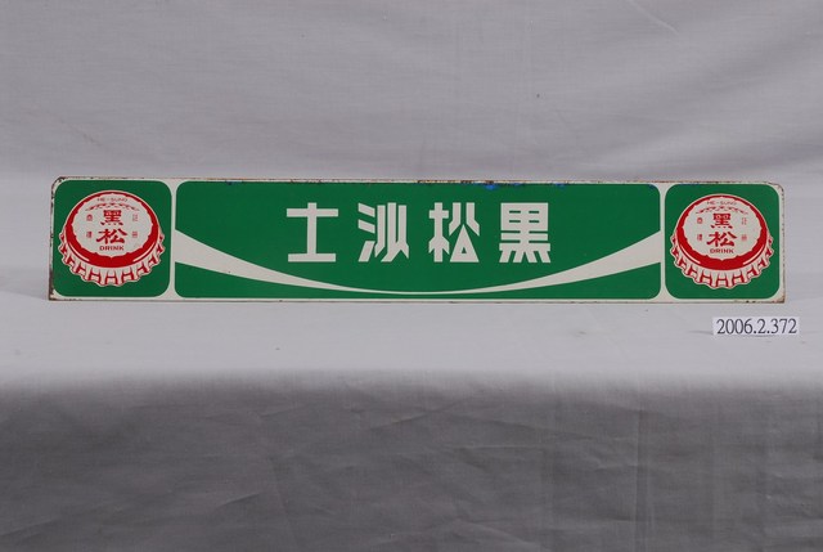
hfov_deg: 30.5
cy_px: 276
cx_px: 412
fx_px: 1511
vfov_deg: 20.7
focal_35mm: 66
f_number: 14
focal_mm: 44
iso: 100
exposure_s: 1/125
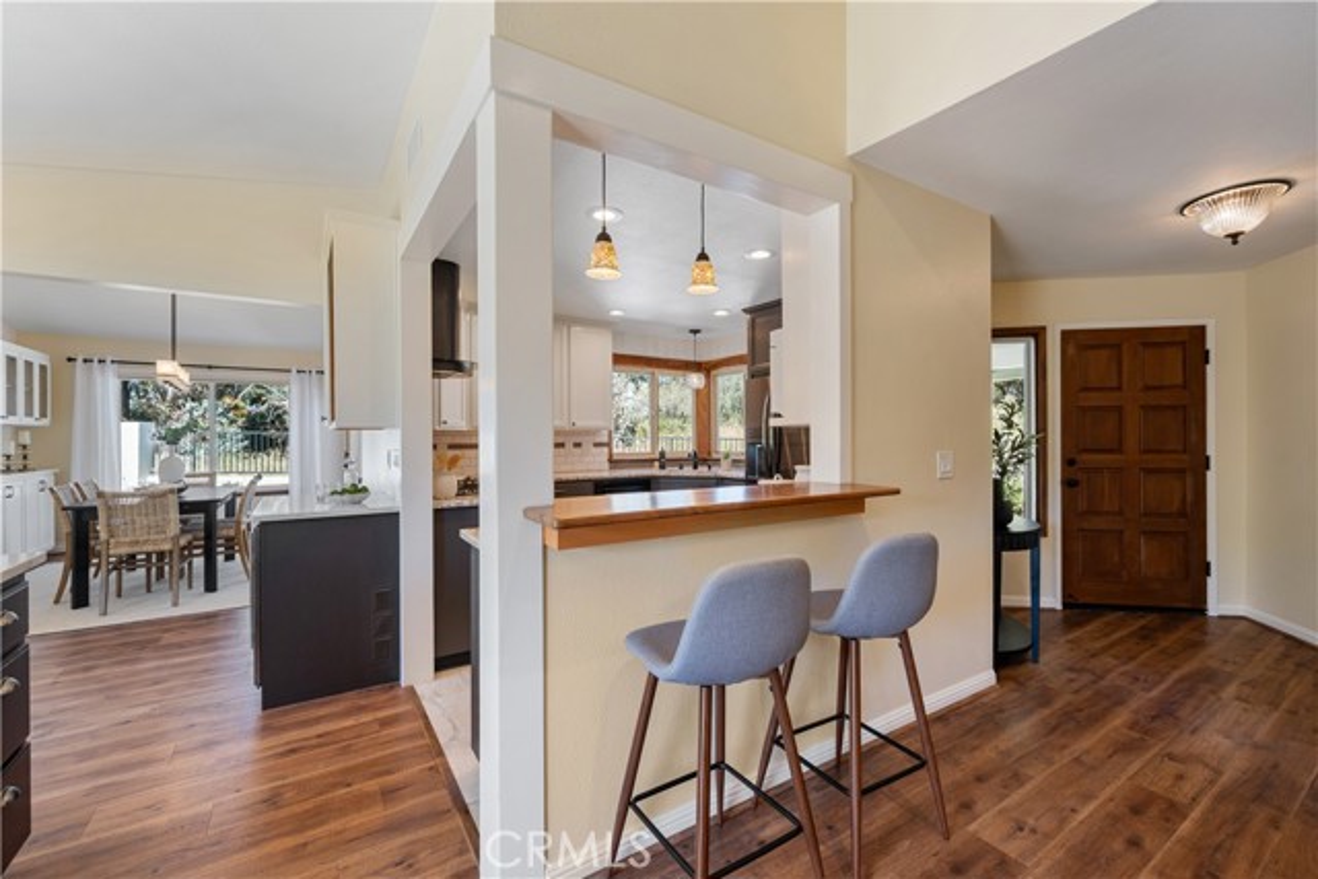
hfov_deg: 100.4
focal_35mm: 15
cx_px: 659
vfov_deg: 77.4
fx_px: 549
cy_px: 440
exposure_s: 1/6
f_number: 8
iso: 100
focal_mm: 15
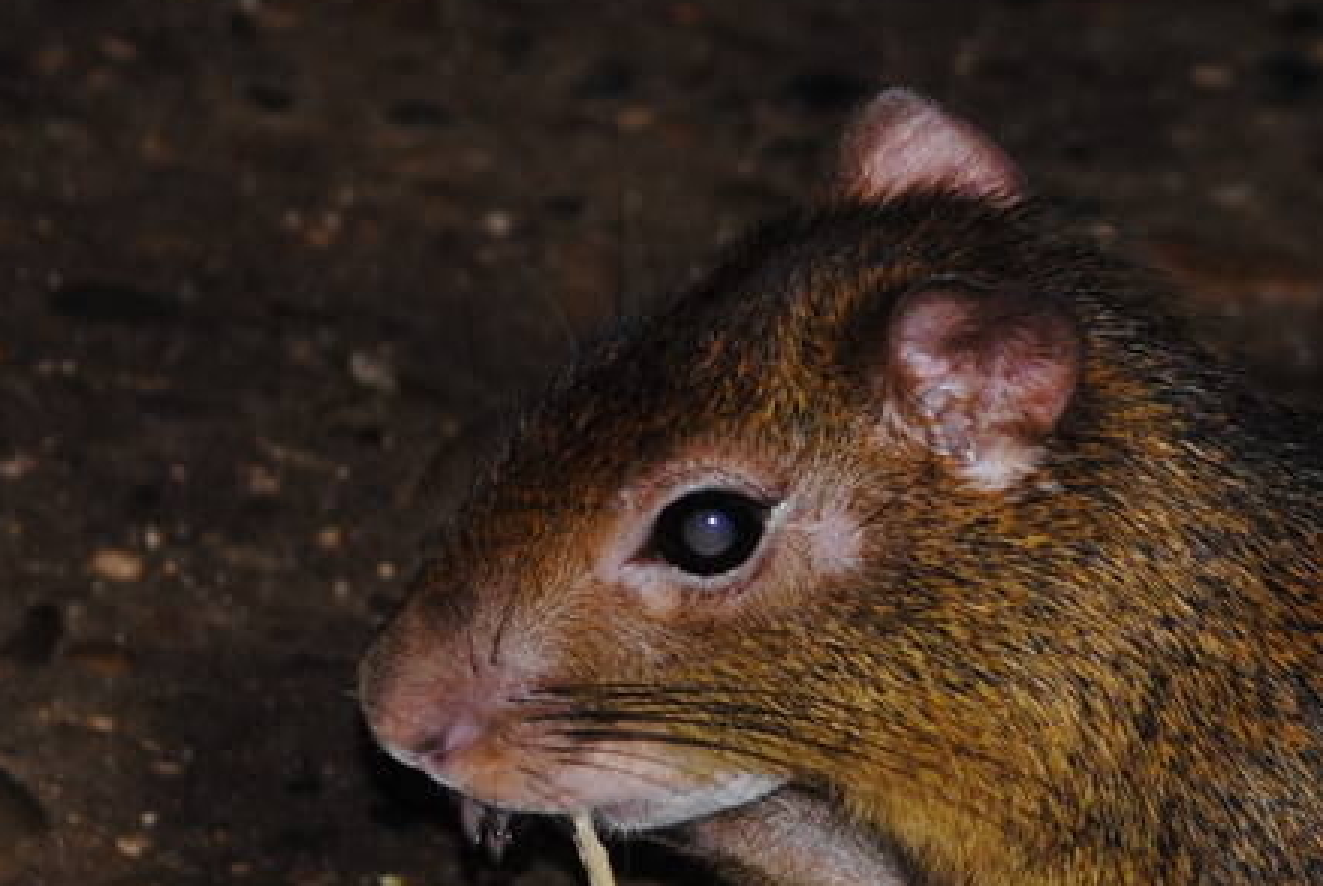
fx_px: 20129
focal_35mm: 547
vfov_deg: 2.5
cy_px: 604
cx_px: 1196
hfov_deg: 3.8
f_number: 4.8
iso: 200
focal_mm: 100
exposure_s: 1/60
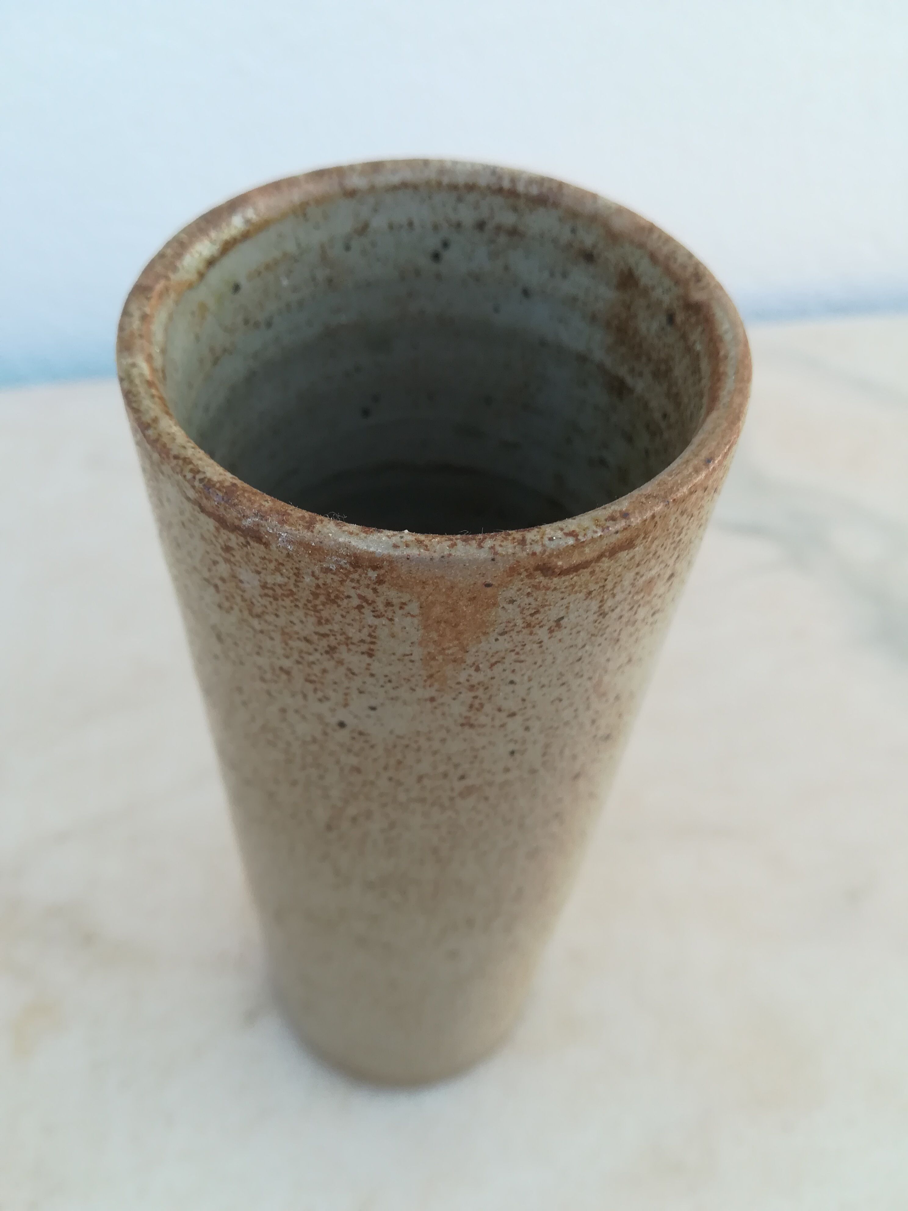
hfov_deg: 53.1
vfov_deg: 67.3
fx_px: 909
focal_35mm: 26
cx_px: 454
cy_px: 606
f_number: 2.2
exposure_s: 1/100
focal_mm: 3.83
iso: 100
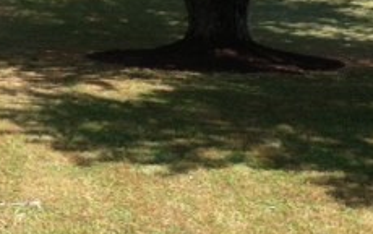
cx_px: -78
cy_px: -65
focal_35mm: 103
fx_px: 1048
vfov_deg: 12.4
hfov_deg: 19.0
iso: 80
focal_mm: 3.85
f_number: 2.8
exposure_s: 1/462
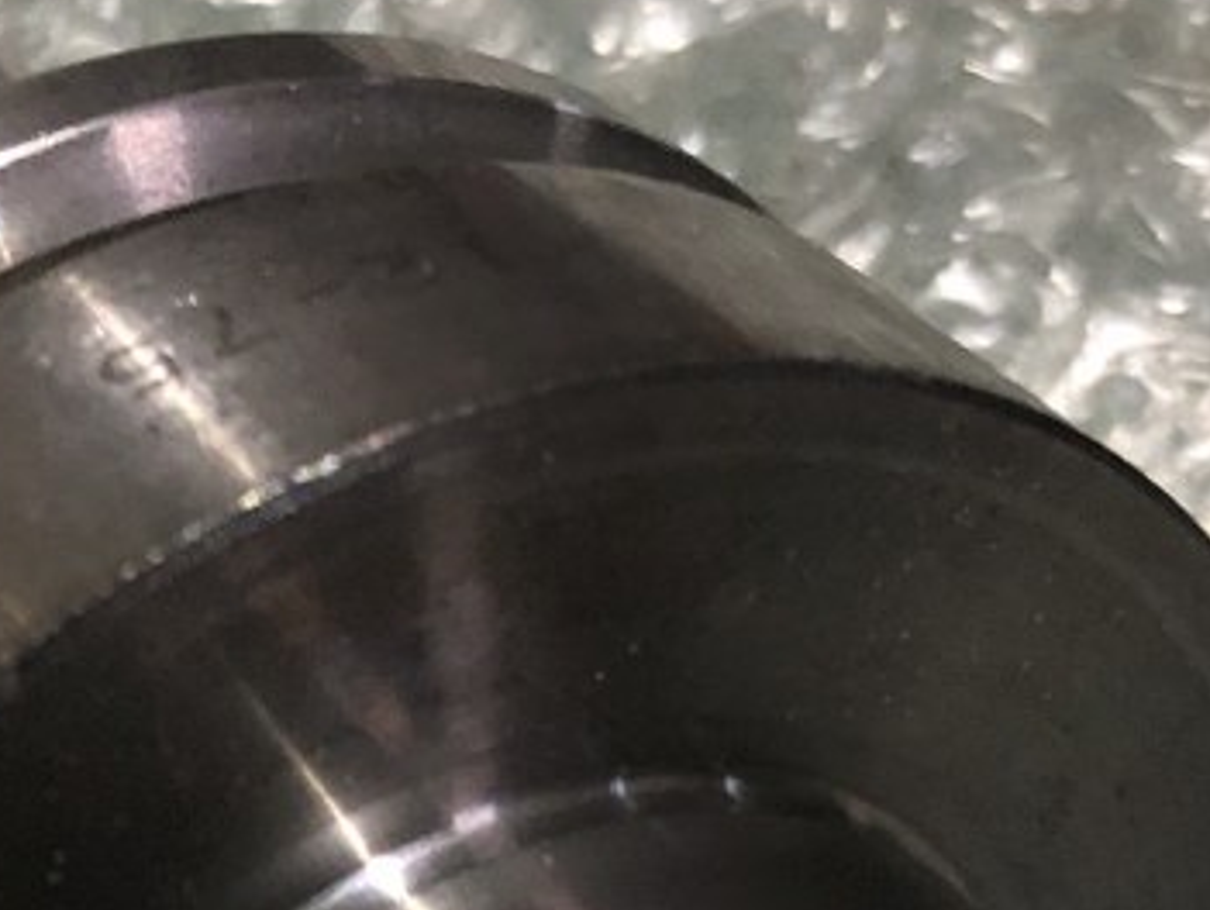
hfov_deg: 18.9
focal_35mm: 102
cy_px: 1382
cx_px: 114
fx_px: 3569
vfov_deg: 13.6
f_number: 1.8
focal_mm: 3.99
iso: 80
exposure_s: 1/15
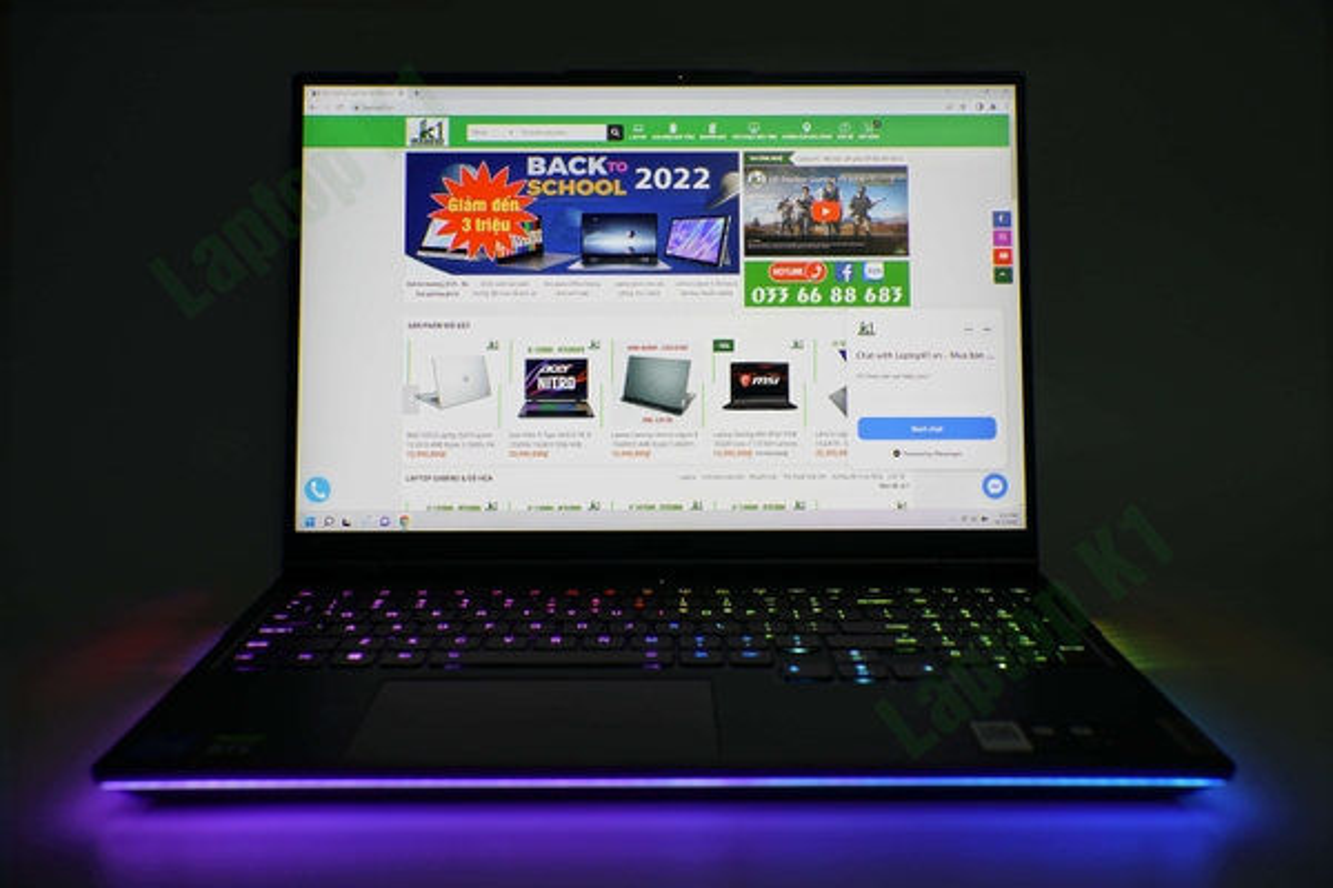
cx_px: 666
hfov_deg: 51.3
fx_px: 1388
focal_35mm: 38
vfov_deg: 35.5
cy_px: 444
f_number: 4
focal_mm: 25
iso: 160
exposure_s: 1/60
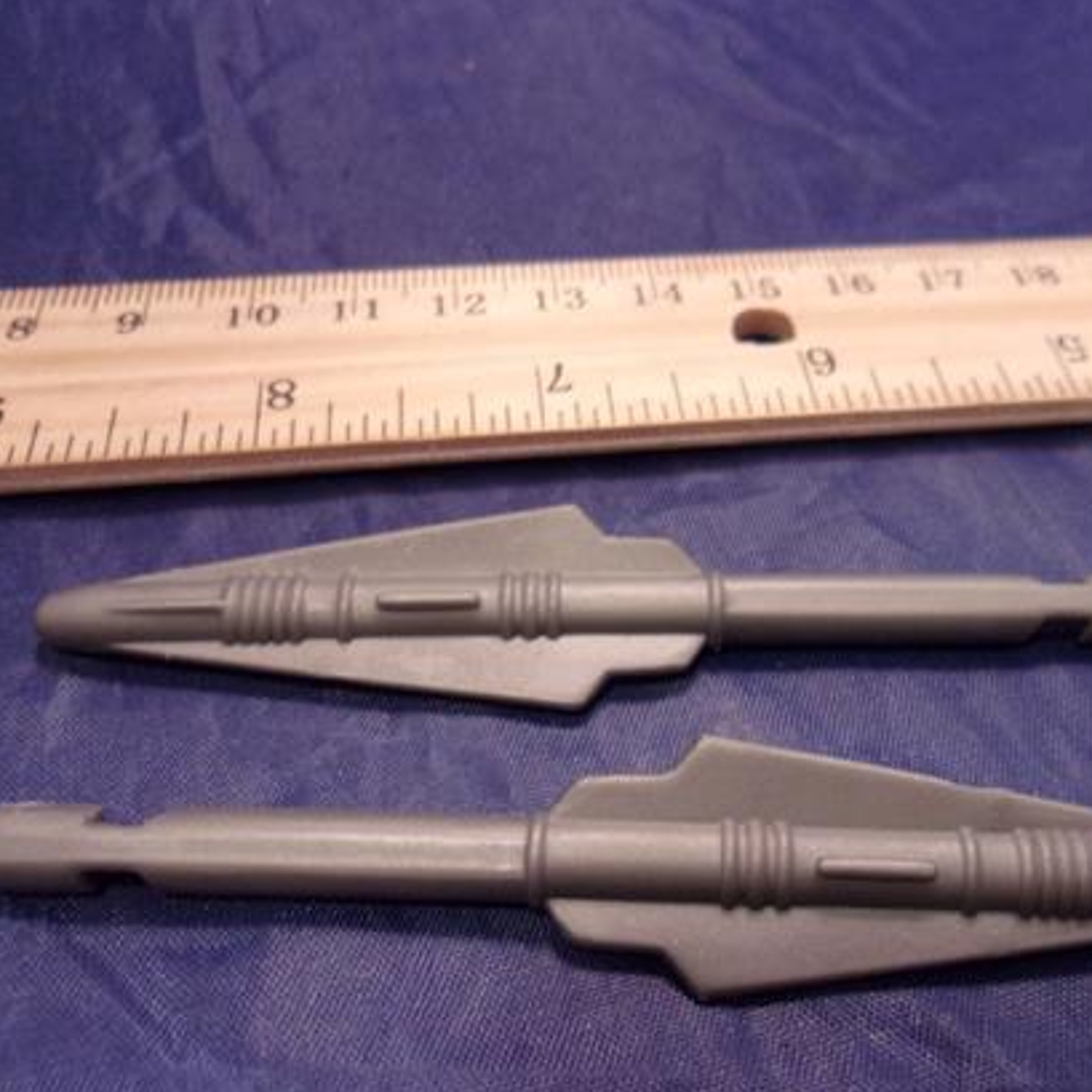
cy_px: 550
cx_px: 646
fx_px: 1249
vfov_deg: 47.2
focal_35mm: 35
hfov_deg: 47.0
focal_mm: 4.9
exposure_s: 1/23
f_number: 3
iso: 400
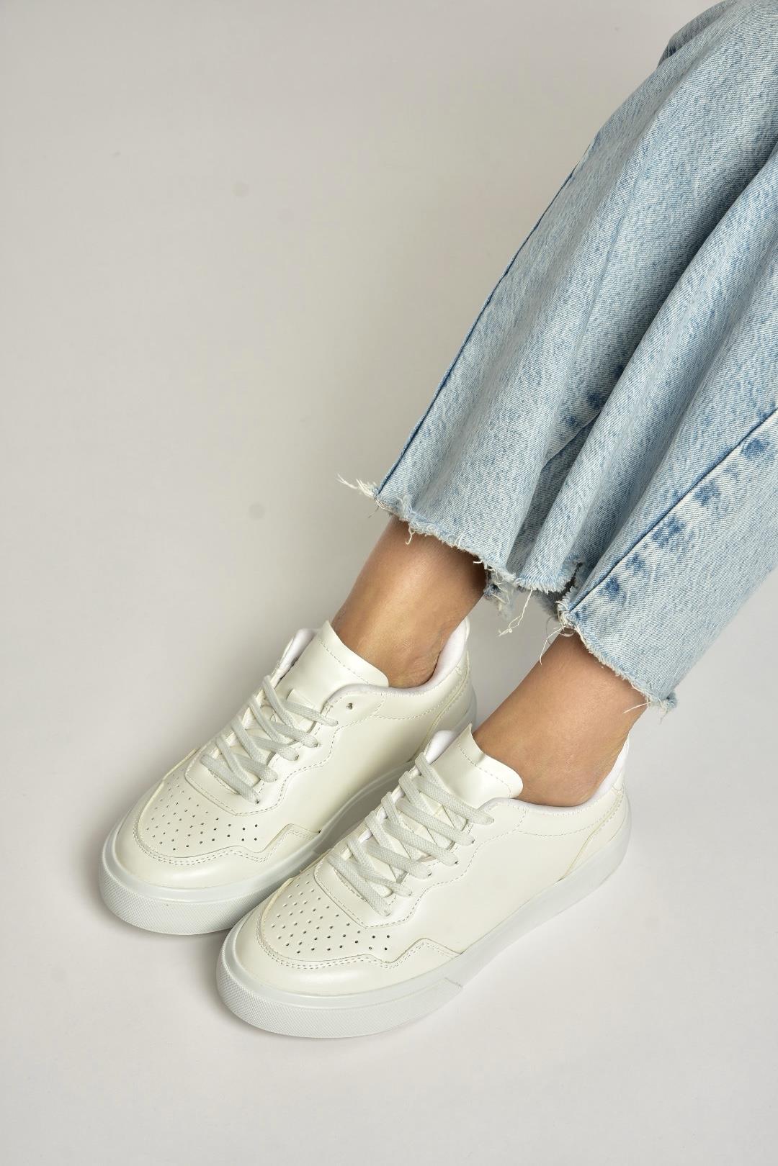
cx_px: 389
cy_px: 583
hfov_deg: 13.0
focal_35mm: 105
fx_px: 3403
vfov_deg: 19.5
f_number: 8
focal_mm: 70
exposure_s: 1/125
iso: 100
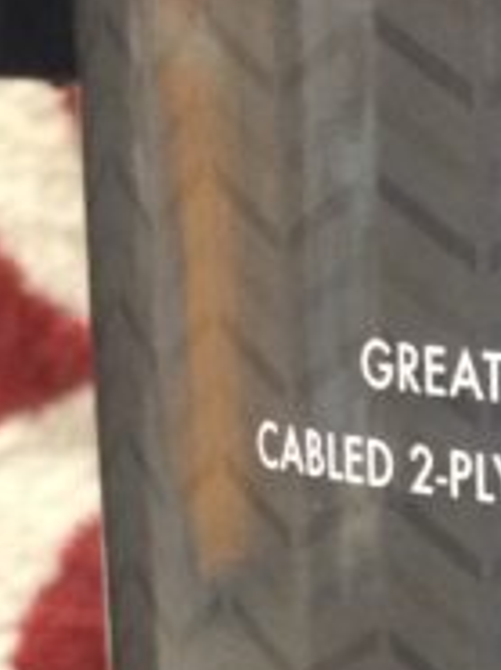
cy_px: 1066
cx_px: 1081
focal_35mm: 160
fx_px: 3095
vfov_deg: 11.7
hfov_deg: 8.6
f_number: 2.2
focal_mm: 4.15
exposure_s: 1/30
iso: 250
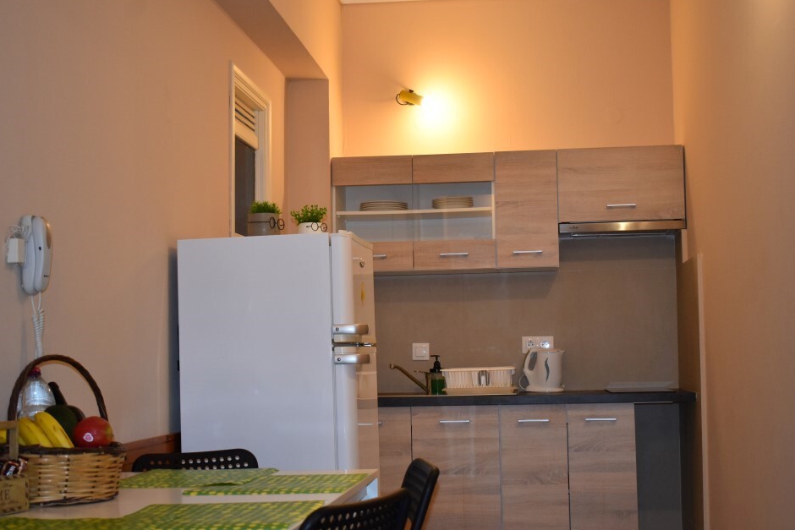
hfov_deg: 40.3
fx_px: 1082
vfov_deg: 27.5
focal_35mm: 49
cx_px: 420
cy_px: 279
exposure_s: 1/125
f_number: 4.2
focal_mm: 30
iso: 1000
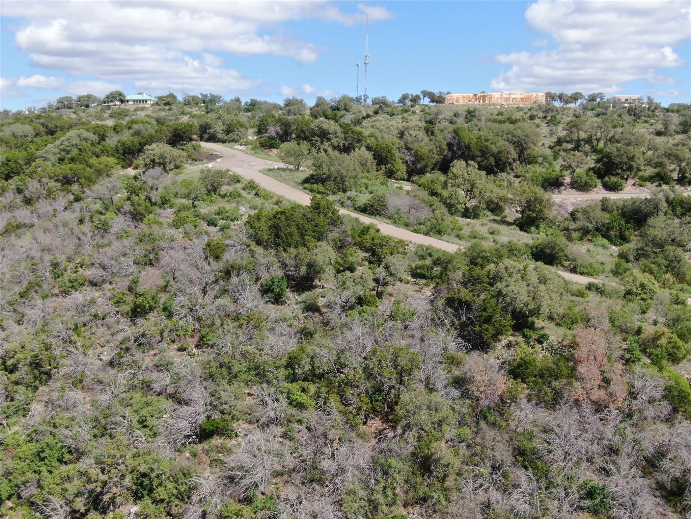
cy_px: 260
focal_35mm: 36
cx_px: 346
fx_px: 719
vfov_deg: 39.7
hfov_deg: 51.4
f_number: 3.3
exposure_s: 1/800
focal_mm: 6.08
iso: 110
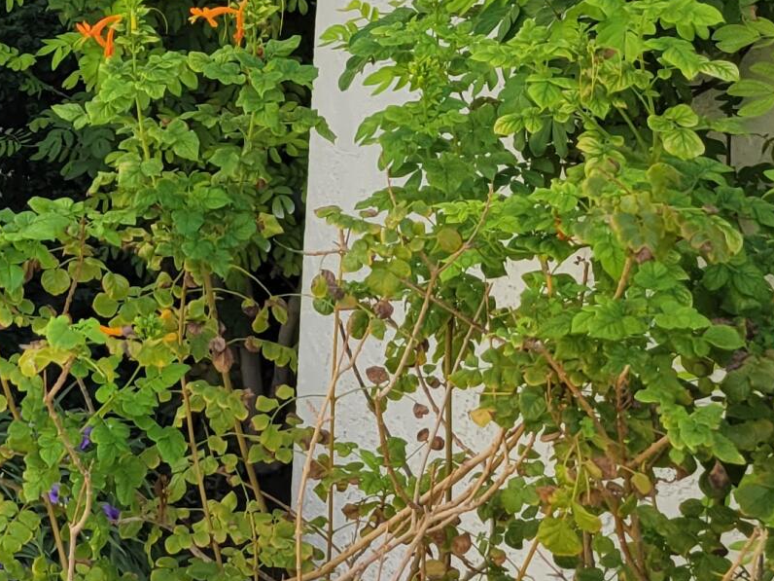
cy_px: -97
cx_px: -510
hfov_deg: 17.3
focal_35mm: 98
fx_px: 2191
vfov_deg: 14.6
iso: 40
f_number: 1.8
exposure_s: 1/717
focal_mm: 5.4
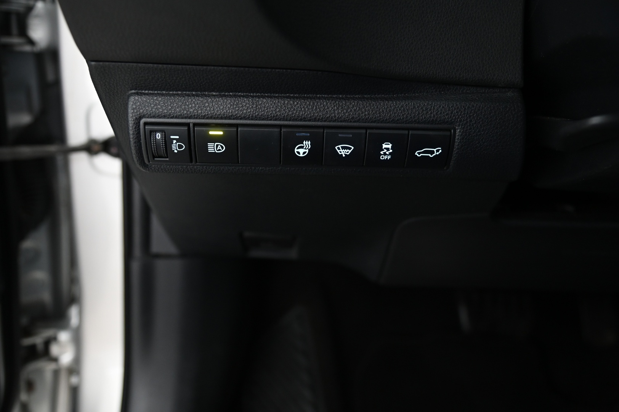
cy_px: 206
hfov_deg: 50.7
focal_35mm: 38
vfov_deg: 35.0
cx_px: 310
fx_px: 653
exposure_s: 1/15
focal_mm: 38
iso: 2000
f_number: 4
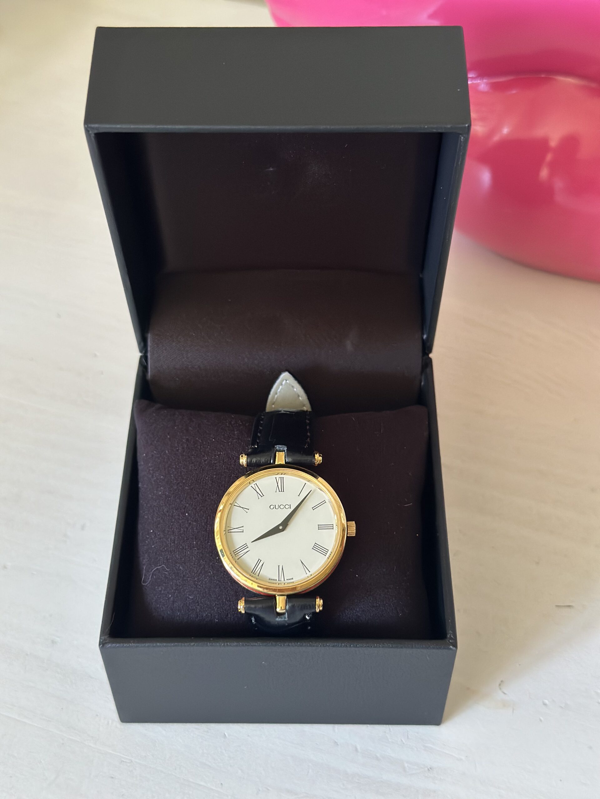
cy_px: 400
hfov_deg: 30.3
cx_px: 300
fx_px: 1109
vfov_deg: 39.7
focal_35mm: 48
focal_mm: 6.86
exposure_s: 1/45
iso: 400
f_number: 1.78
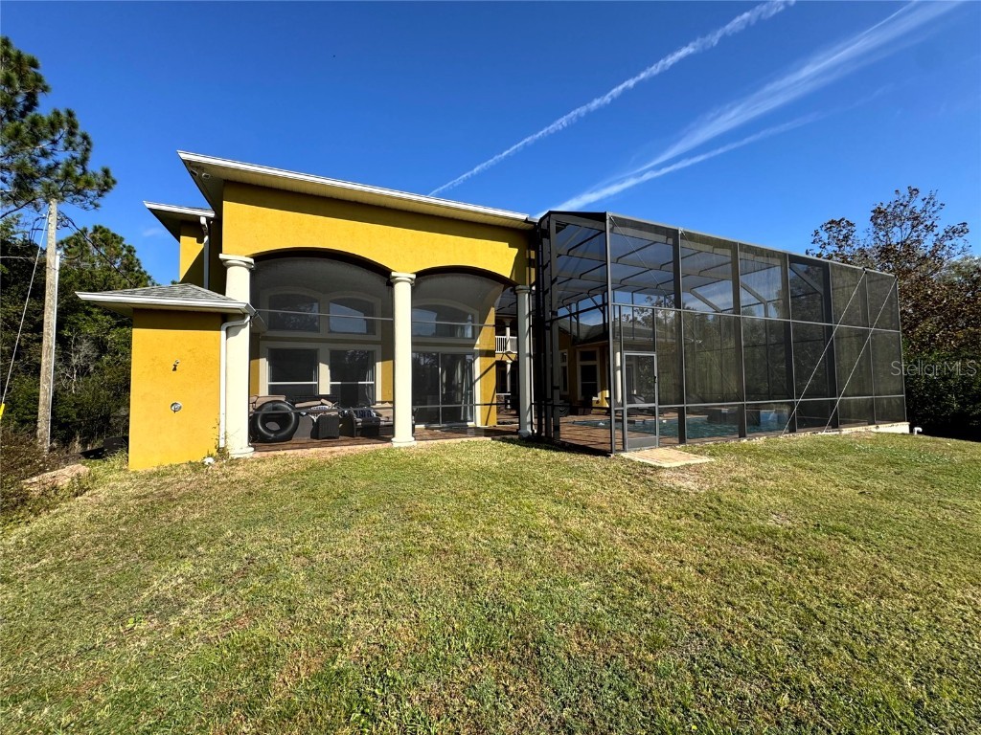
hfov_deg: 102.1
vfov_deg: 85.7
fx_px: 397
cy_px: 368
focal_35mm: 14
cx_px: 490
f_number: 2.2
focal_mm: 2.22
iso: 50
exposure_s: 1/1477
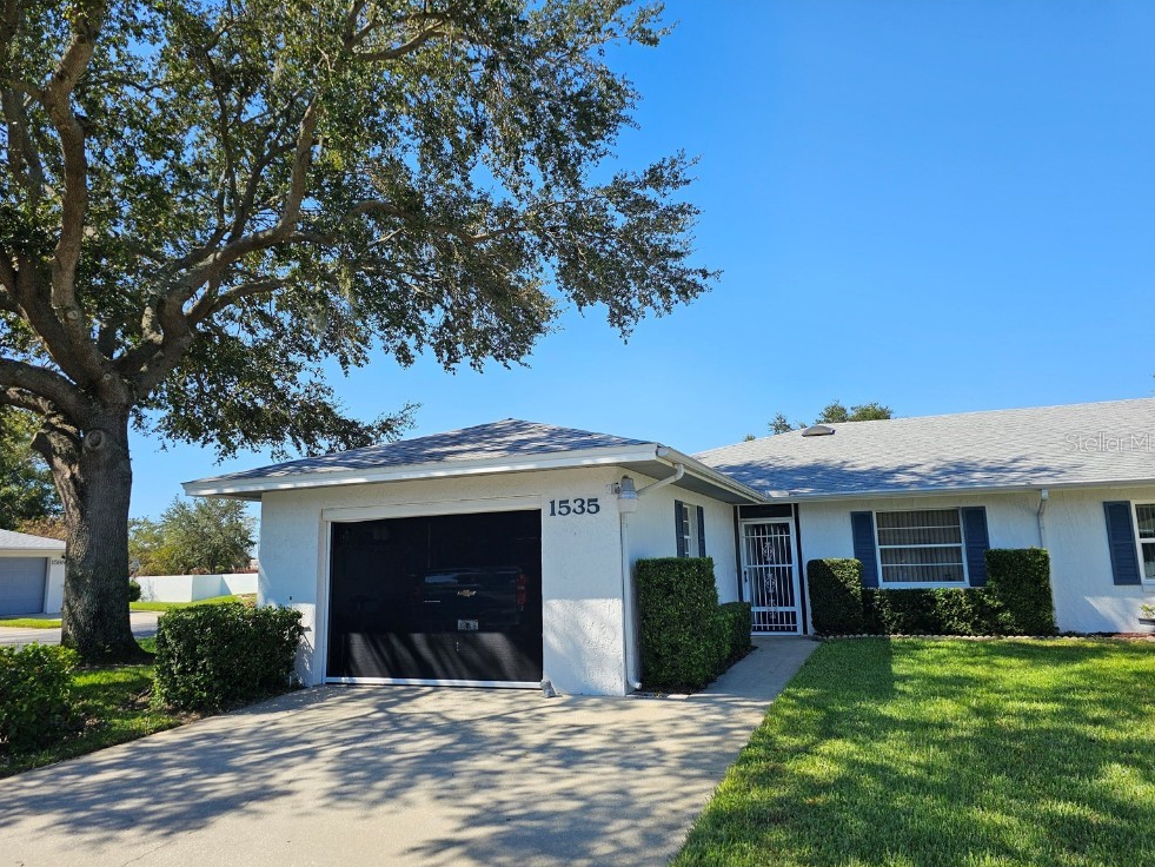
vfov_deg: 56.8
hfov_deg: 71.6
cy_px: 442
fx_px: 801
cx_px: 573
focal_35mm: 24
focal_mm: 6.3
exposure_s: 1/548
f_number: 1.7
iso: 10
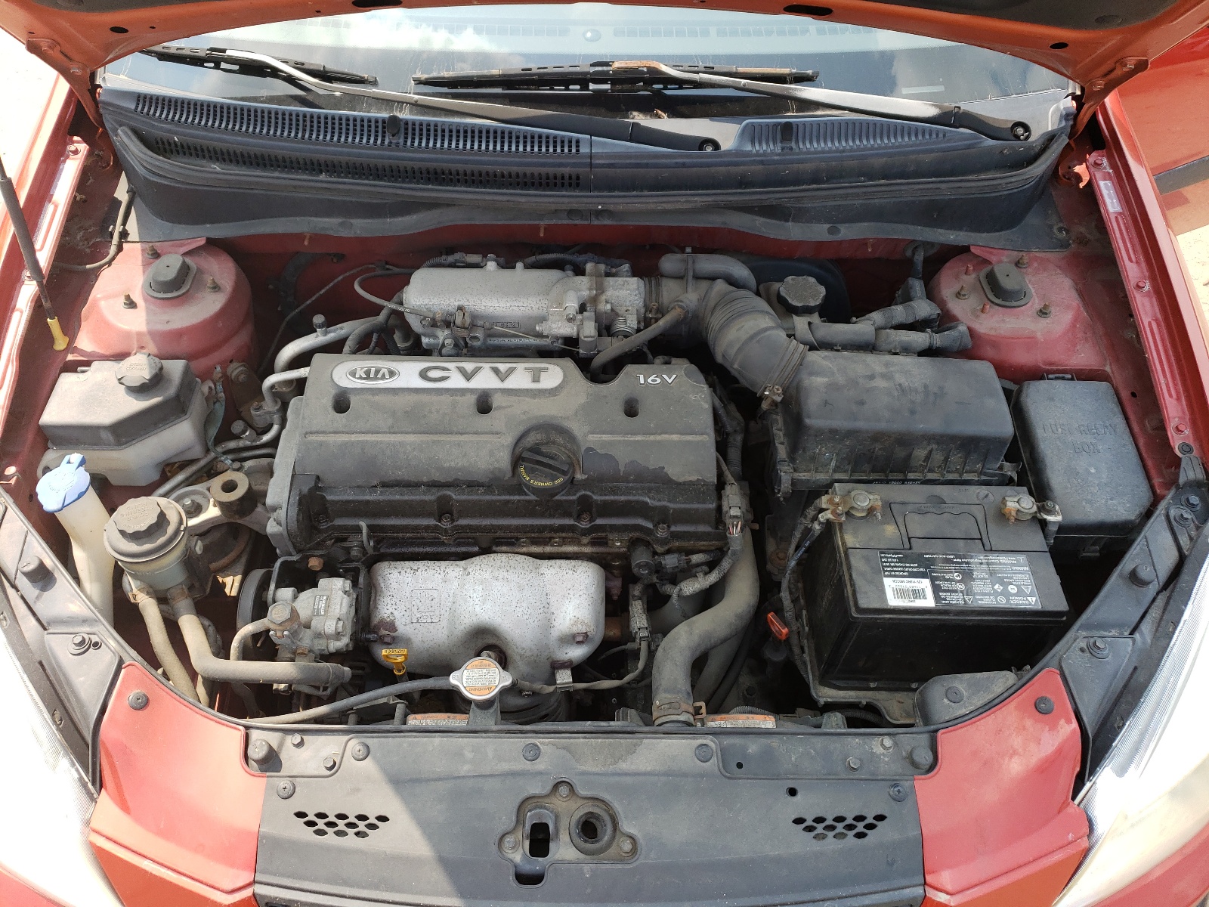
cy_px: 454
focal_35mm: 26
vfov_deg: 53.1
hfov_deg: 67.3
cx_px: 604
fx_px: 908
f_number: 1.5
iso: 50
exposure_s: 1/714
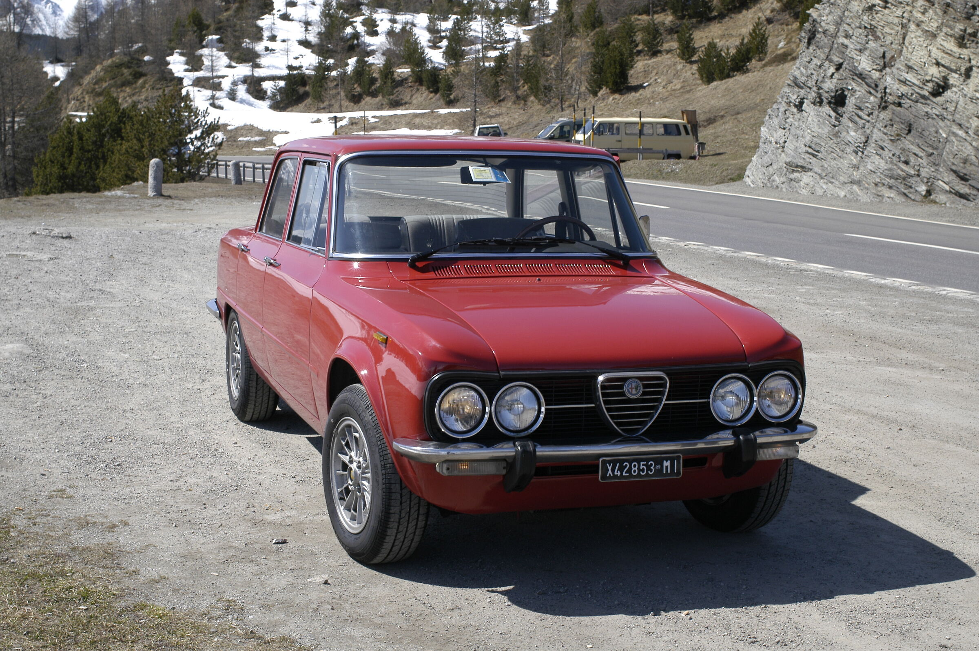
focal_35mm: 52
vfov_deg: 25.7
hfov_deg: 37.9
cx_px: 490
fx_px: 1426
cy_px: 326
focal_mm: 35
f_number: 10
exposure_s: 1/350
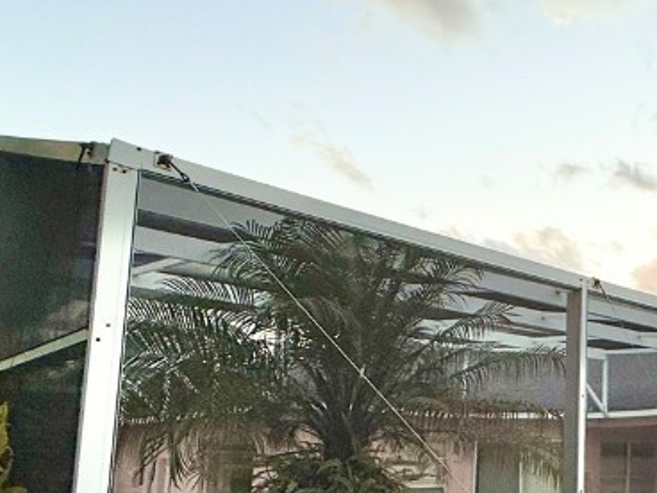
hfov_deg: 39.0
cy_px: 372
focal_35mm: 39
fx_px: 740
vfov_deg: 36.0
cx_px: 730
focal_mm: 2.22
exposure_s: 1/126
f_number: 2.2
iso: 50
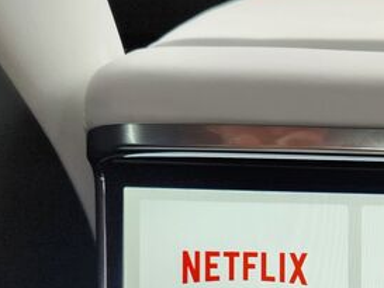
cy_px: 330
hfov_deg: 28.4
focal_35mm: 62
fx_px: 688
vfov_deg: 22.2
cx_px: 421
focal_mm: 5.4
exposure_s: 1/180
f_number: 1.8
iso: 80
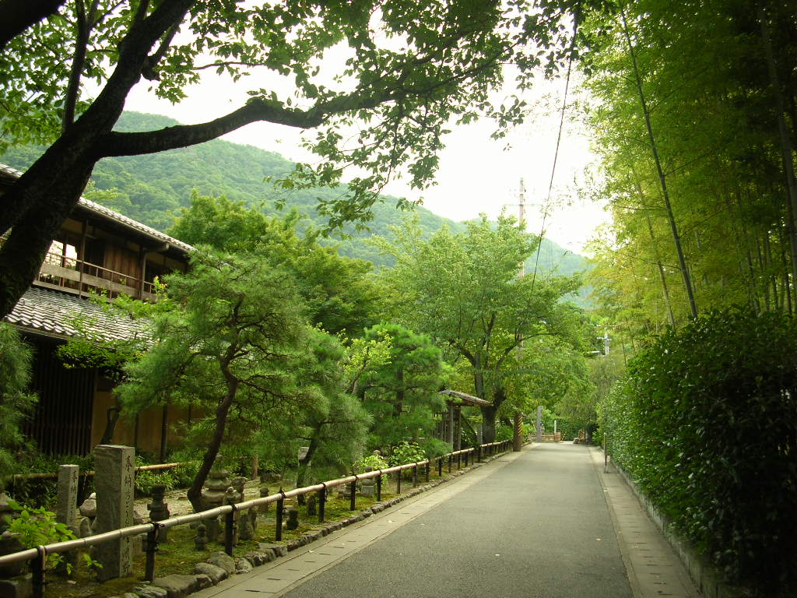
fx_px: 806
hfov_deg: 52.6
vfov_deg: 40.7
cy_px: 299
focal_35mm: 35
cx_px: 398
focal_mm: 5.8
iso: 50
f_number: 2.8
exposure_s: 1/56.6
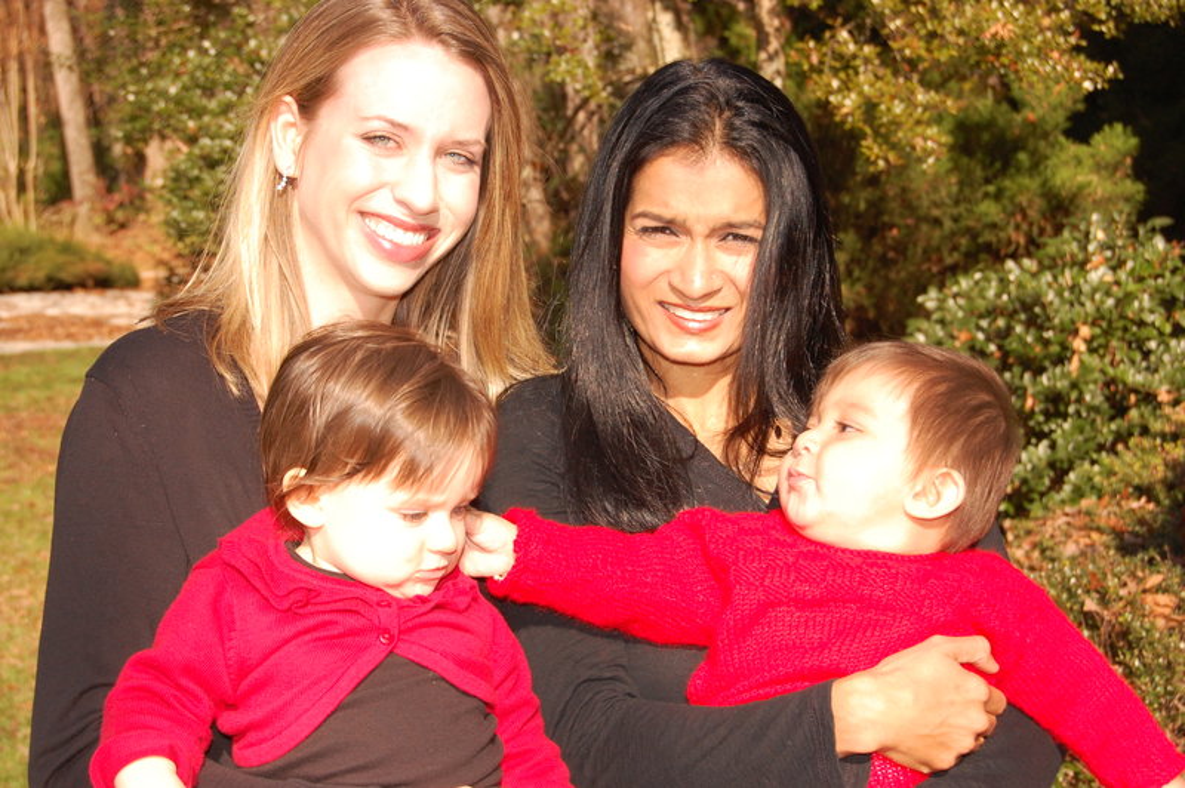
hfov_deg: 28.1
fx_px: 2368
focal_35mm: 72
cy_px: 394
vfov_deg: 18.9
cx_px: 592
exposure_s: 1/400
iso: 400
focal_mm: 48
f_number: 10
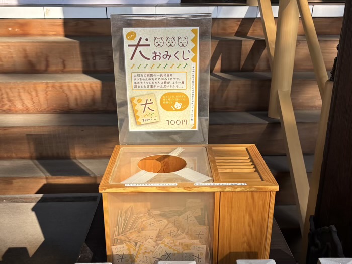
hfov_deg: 67.3
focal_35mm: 26
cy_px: 132
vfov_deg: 53.0
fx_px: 264
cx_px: 176
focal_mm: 5.96
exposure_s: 1/872
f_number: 1.6
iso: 50
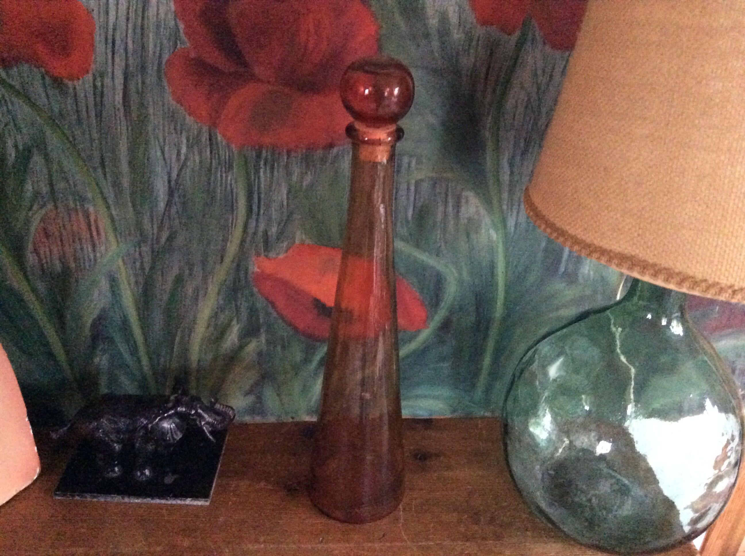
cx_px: 372
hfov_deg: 56.9
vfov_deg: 44.1
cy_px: 278
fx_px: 688
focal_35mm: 32
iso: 800
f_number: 2.4
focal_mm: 3.3
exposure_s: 1/17
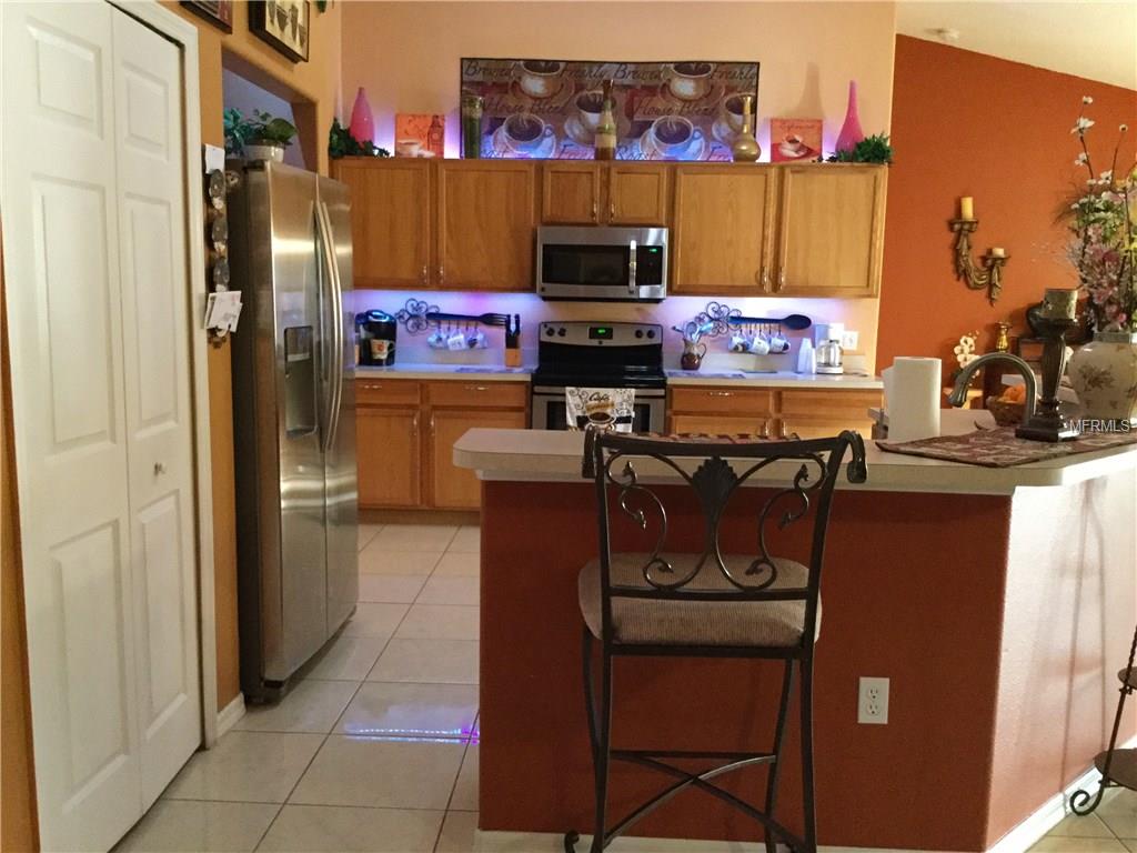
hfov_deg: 58.4
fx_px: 1018
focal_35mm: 31
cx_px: 568
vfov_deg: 45.4
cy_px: 426
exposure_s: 1/15
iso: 320
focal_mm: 3.3
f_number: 2.4
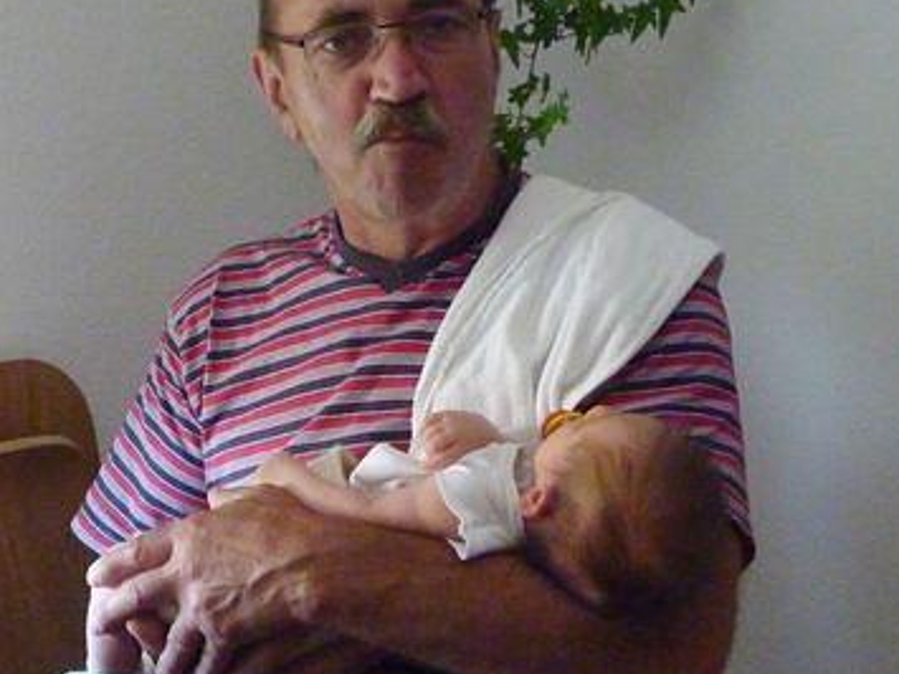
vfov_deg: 19.9
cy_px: 418
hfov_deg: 25.7
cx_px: 122
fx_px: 1921
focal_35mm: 74
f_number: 4.2
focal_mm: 7.4
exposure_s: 1/25
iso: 800
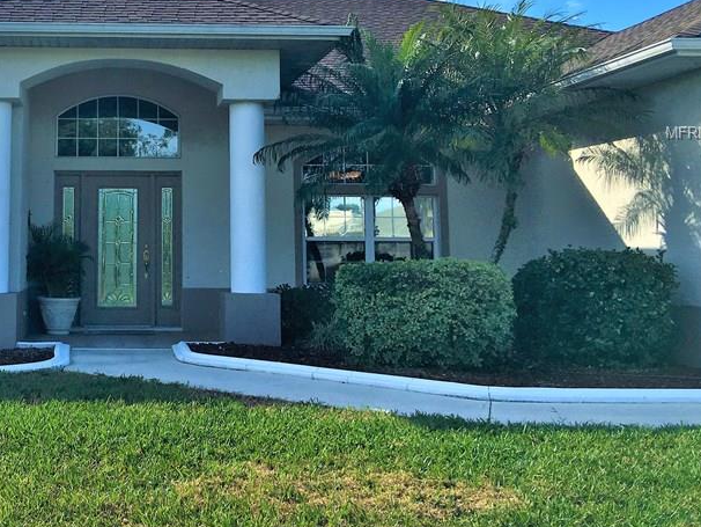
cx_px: 143
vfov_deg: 29.2
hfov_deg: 37.5
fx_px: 993
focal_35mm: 49
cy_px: 133
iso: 25
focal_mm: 4.15
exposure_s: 1/1304
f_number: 2.2
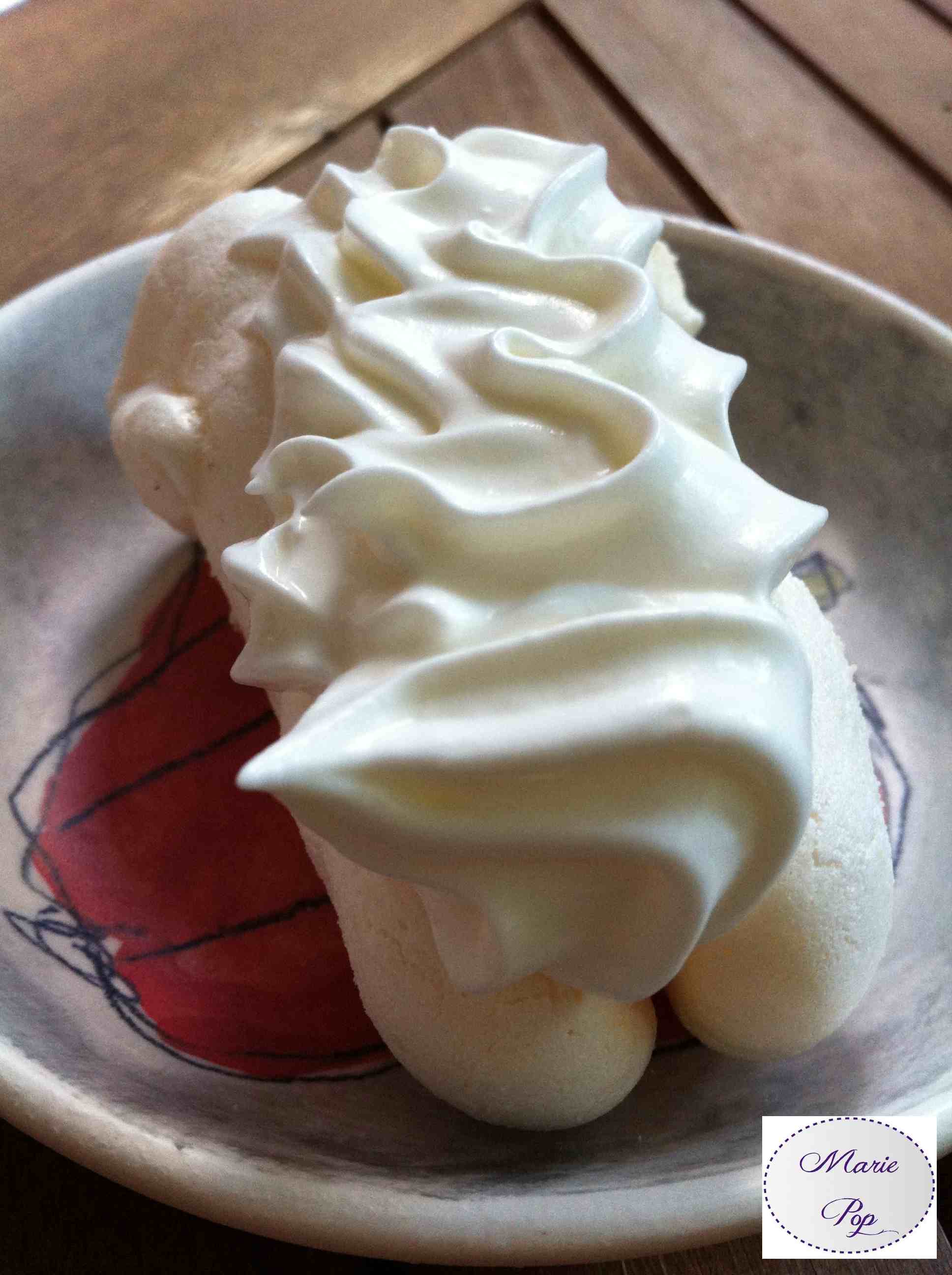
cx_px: 476
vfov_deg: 52.7
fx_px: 1287
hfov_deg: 40.6
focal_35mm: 35
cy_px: 638
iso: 200
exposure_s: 1/15
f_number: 2.8
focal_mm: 3.85
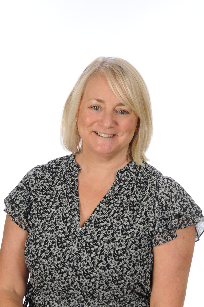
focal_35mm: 135
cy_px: 154
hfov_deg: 10.1
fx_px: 1151
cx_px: 102
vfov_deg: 15.2
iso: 200
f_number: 11
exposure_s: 1/160
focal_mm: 90
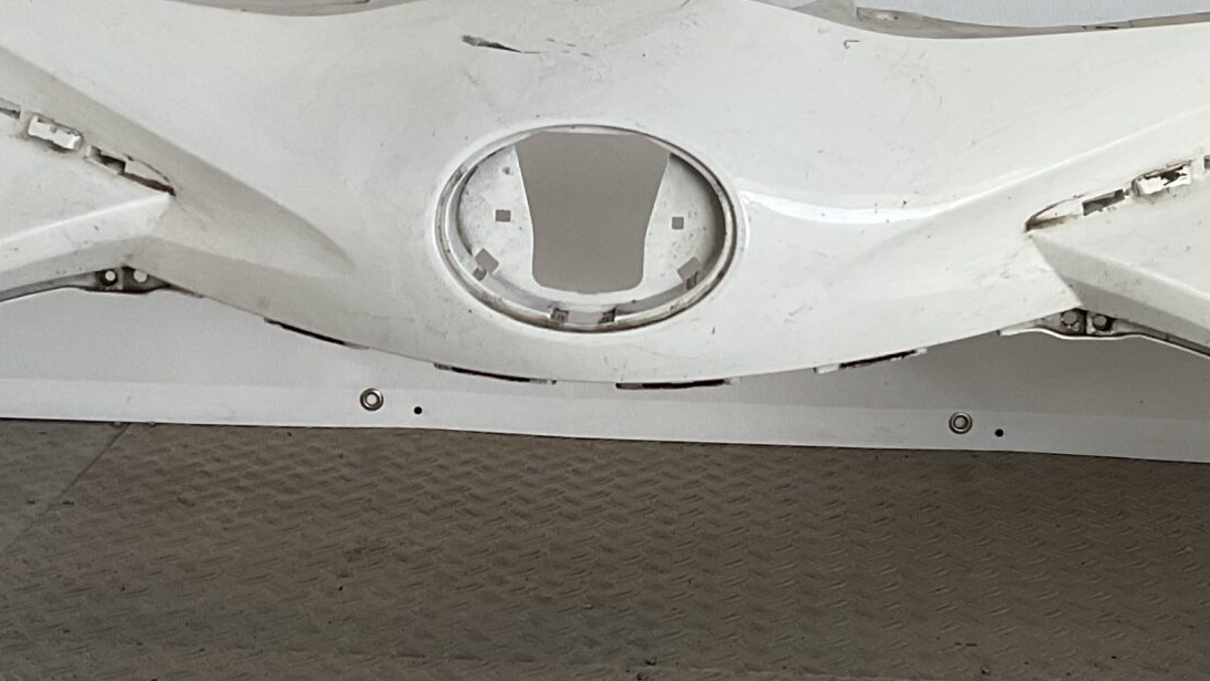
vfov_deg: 16.3
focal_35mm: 74
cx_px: 671
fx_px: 2374
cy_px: 236
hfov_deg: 28.6
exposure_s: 1/120
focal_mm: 3
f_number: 1.8
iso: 50
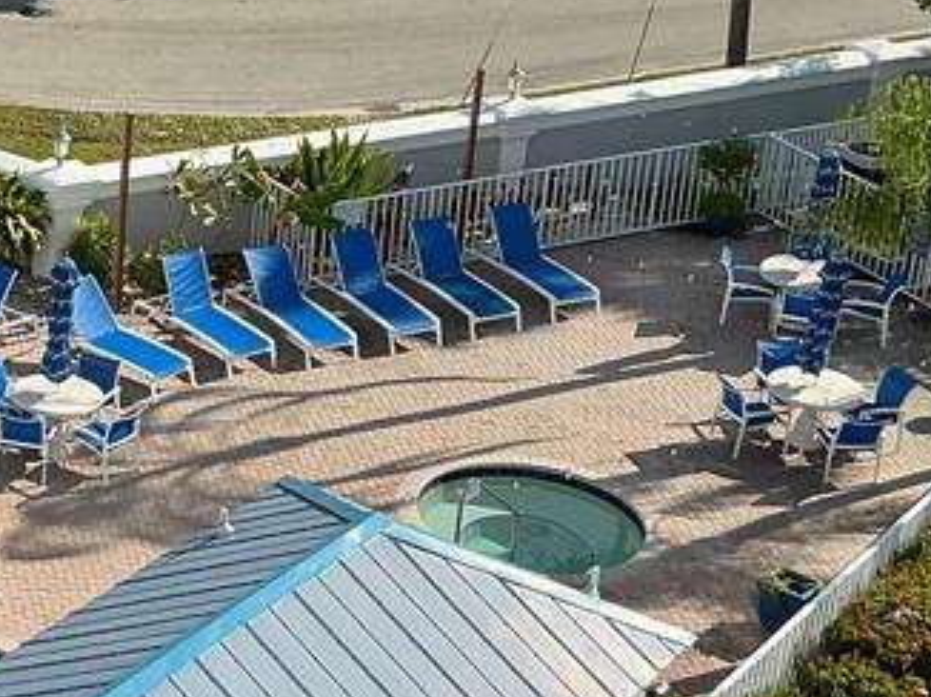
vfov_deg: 16.7
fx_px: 2365
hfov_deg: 21.3
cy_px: 274
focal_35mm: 88
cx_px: -63
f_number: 1.8
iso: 25
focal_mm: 3
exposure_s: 1/2227
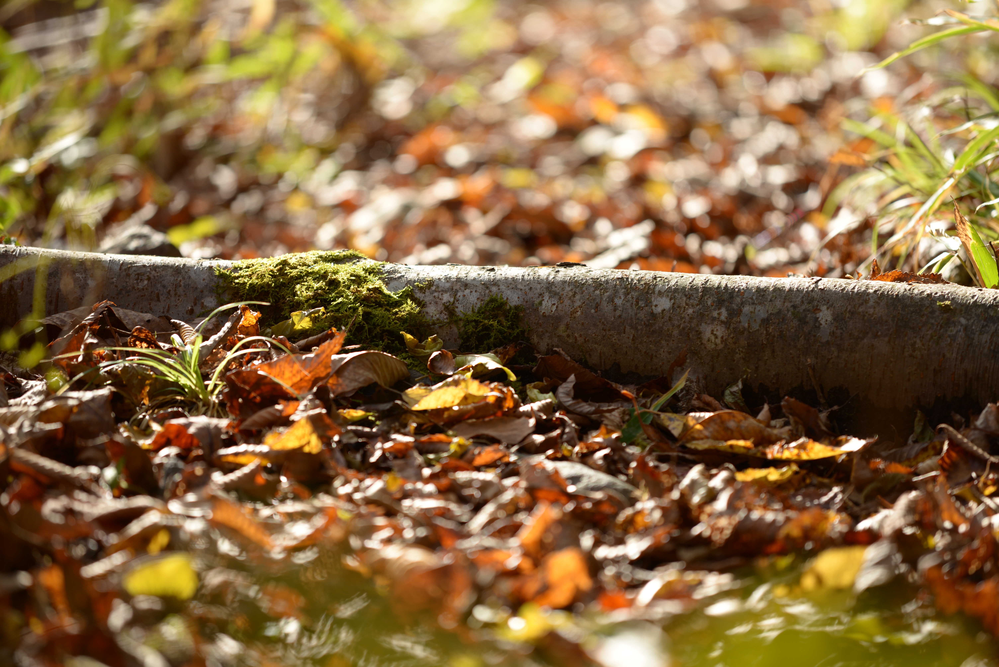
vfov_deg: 6.9
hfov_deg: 10.3
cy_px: 334
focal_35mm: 200
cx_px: 500
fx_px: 5552
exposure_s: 1/125
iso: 100
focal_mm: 200
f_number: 4
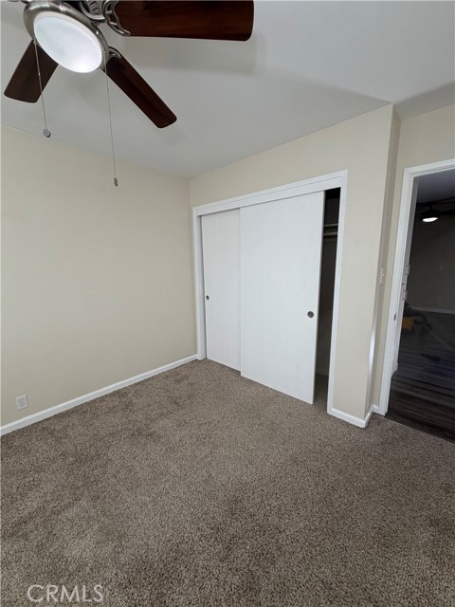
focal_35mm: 14
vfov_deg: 102.1
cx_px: 228
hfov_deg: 85.7
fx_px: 245
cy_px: 304
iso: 50
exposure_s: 1/120
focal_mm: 2.22
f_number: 2.2
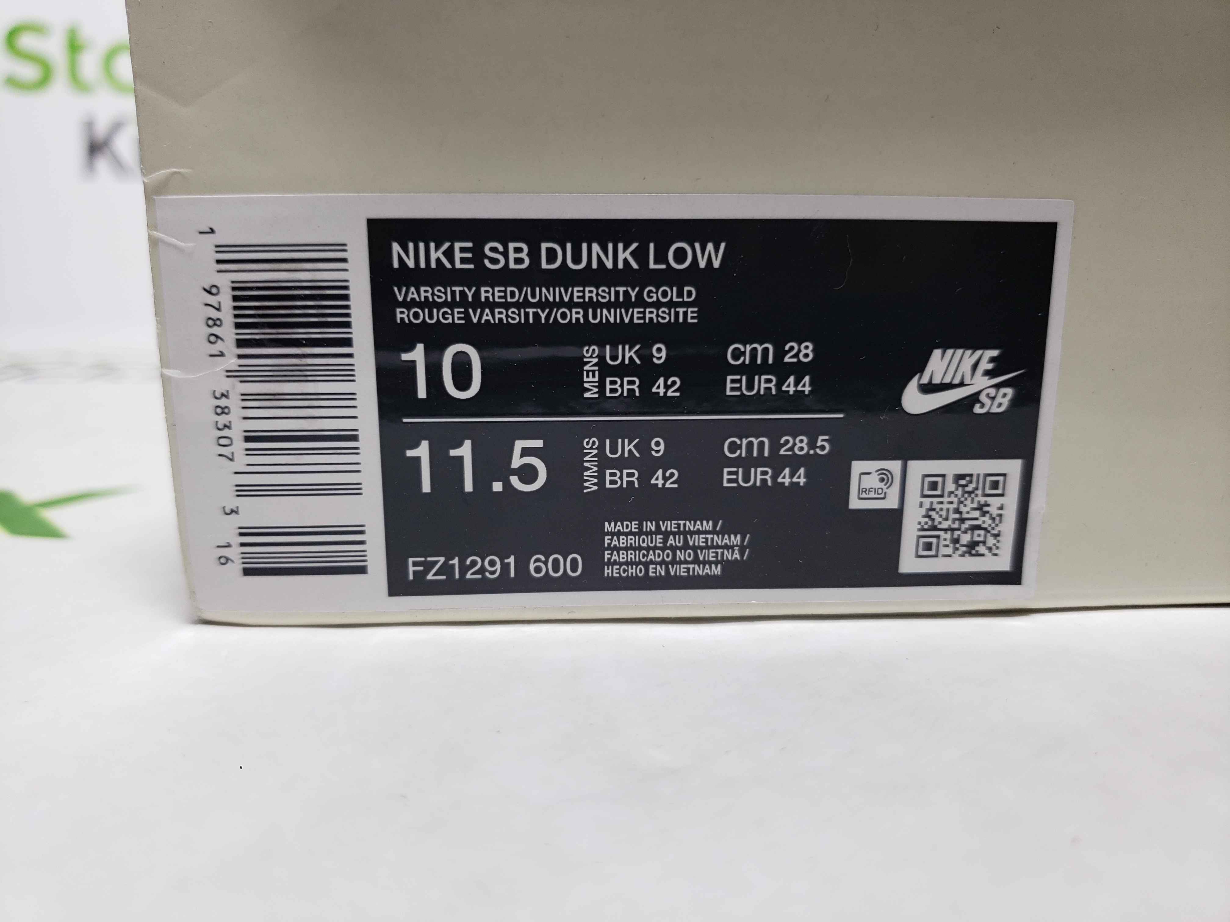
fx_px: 924
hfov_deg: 67.3
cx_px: 615
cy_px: 461
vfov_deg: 53.1
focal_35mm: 26
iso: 50
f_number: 1.5
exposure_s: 1/333
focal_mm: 4.3
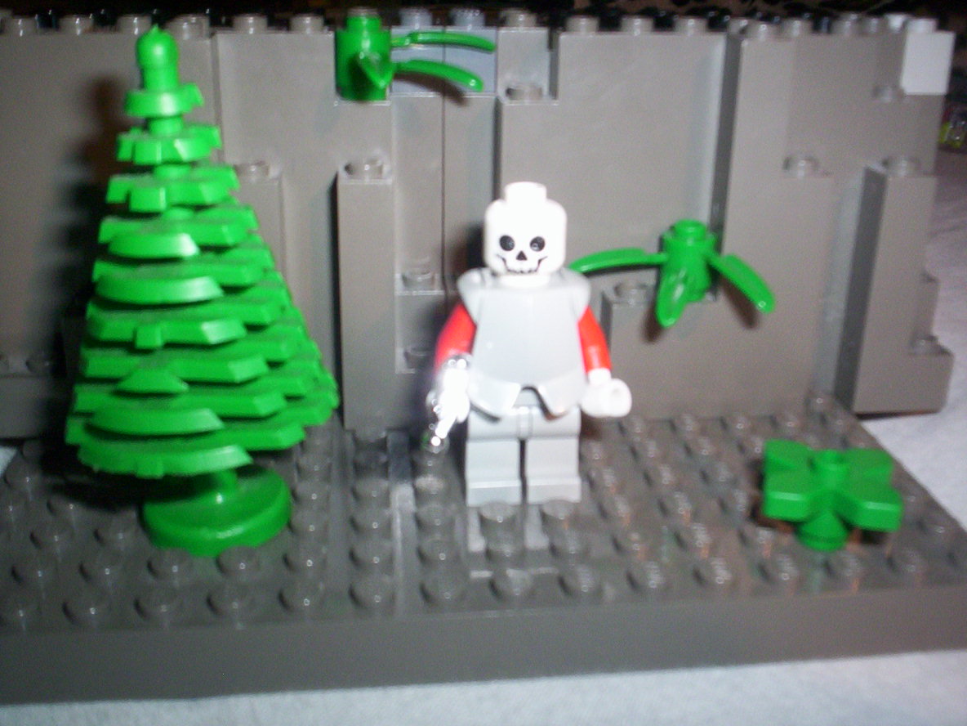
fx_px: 1062
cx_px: 484
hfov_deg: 49.0
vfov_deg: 37.7
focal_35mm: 38
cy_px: 363
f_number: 4.5
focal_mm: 4.99
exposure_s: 1/60
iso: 140
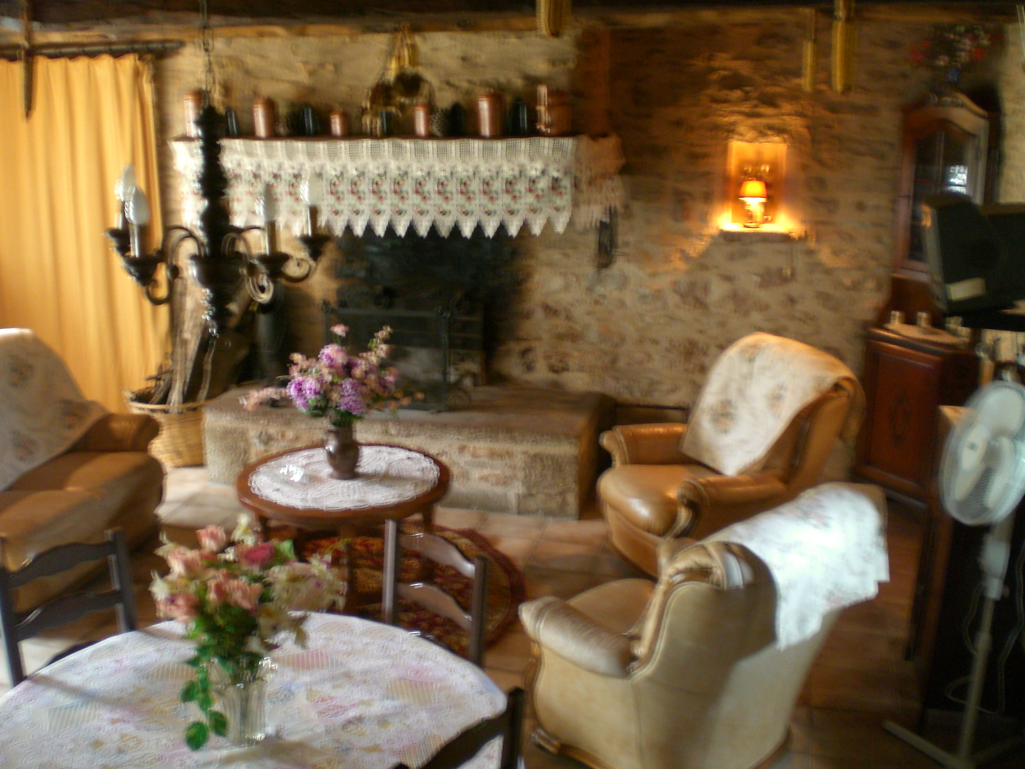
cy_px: 384
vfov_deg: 37.7
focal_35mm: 38
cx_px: 512
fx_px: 1125
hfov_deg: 49.0
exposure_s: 1/5
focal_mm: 6.3
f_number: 3.1
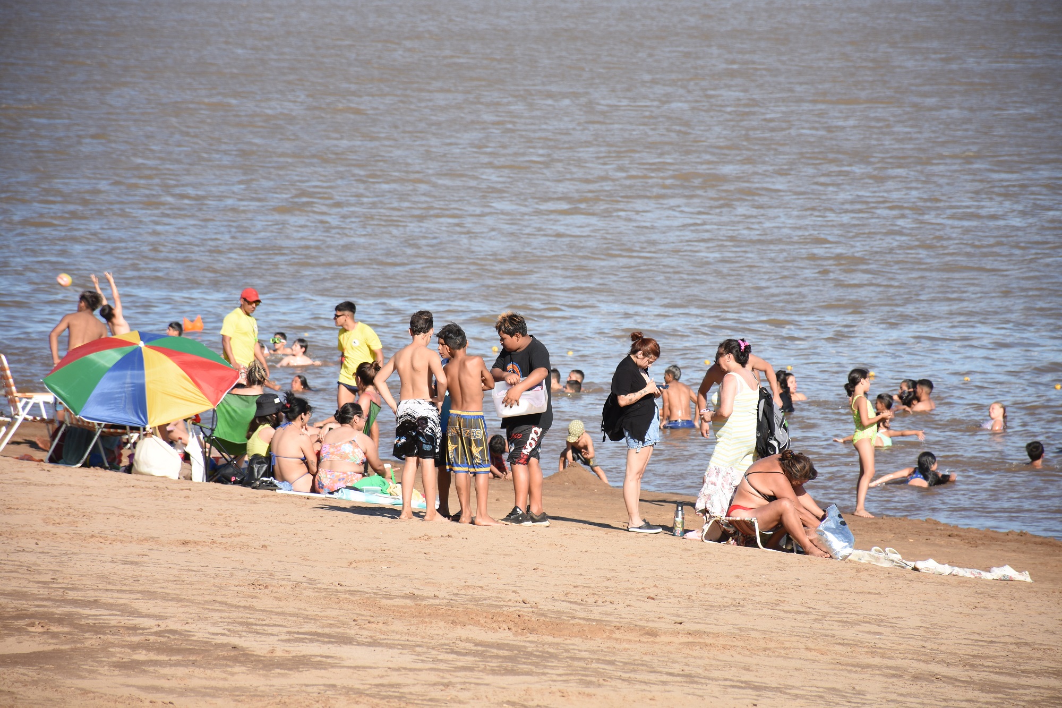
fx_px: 6194
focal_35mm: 210
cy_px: 354
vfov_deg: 6.5
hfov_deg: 9.8
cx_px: 531
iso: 100
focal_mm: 140
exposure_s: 1/400
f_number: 5.6
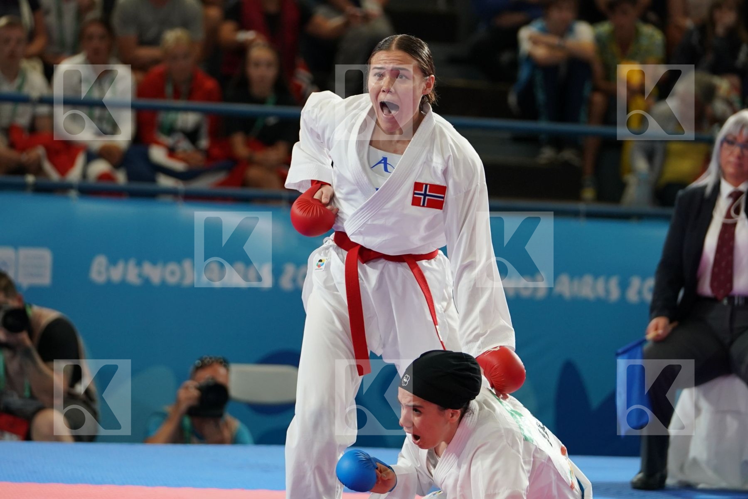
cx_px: 374
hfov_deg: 8.8
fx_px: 4862
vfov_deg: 5.9
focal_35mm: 234
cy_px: 250
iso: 1250
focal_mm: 156
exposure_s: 1/1000
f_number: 2.8
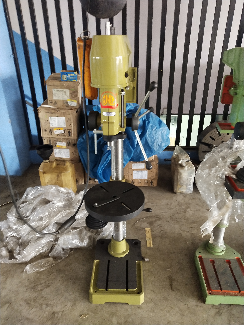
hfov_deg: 46.8
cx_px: 122
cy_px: 162
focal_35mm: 30
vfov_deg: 60.0
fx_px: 282
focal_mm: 3.95
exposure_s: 1/33.3
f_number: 1.8
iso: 420
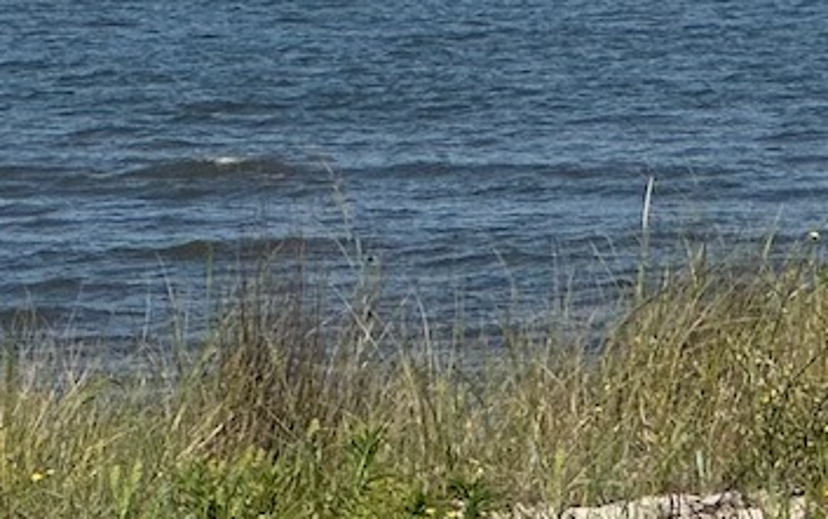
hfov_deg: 6.9
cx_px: -558
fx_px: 6683
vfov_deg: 4.4
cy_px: 254
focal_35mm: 296
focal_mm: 9
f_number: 2.8
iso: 32
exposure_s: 1/1130
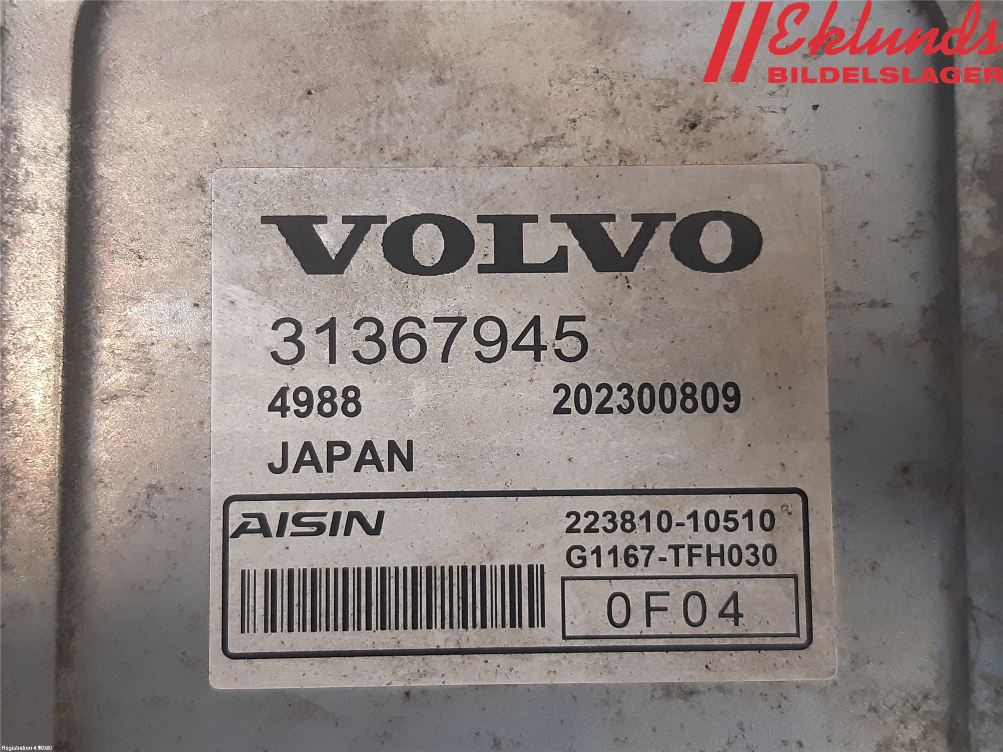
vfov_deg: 53.1
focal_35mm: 26
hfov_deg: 67.3
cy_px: 376
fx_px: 753
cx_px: 502
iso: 160
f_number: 1.7
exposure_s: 1/50
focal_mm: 3.93
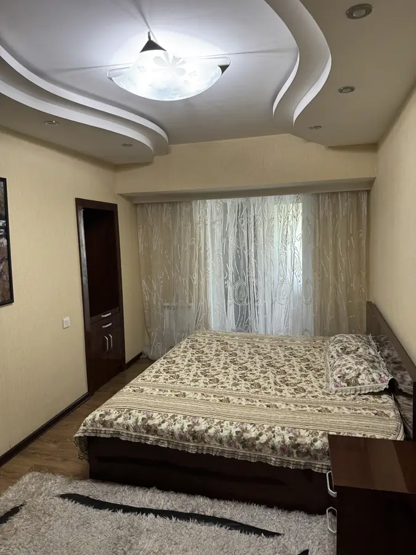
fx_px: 385
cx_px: 208
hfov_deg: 56.8
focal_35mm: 24
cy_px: 278
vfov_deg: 71.6
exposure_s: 1/60
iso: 200
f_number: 1.78
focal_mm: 6.76
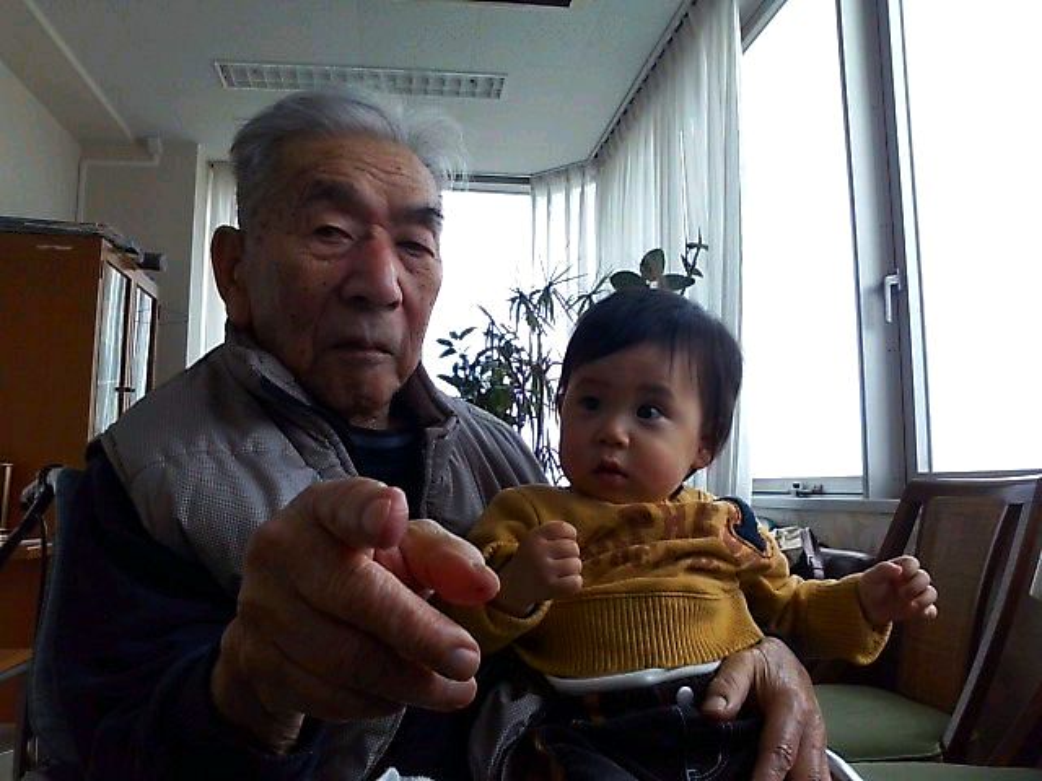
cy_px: 390
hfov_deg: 61.7
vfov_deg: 48.2
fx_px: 873
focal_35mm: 29
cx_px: 521
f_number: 3.5
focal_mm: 3.73
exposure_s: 1/52.6
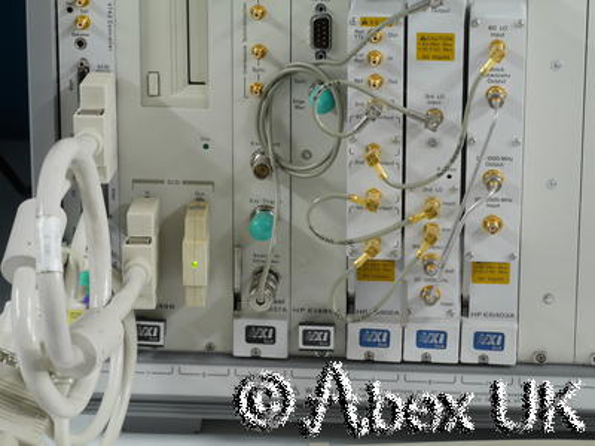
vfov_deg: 10.7
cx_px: 298
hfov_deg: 14.3
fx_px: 2372
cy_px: 223
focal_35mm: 138
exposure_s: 1/2.5
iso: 400
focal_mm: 69
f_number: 13
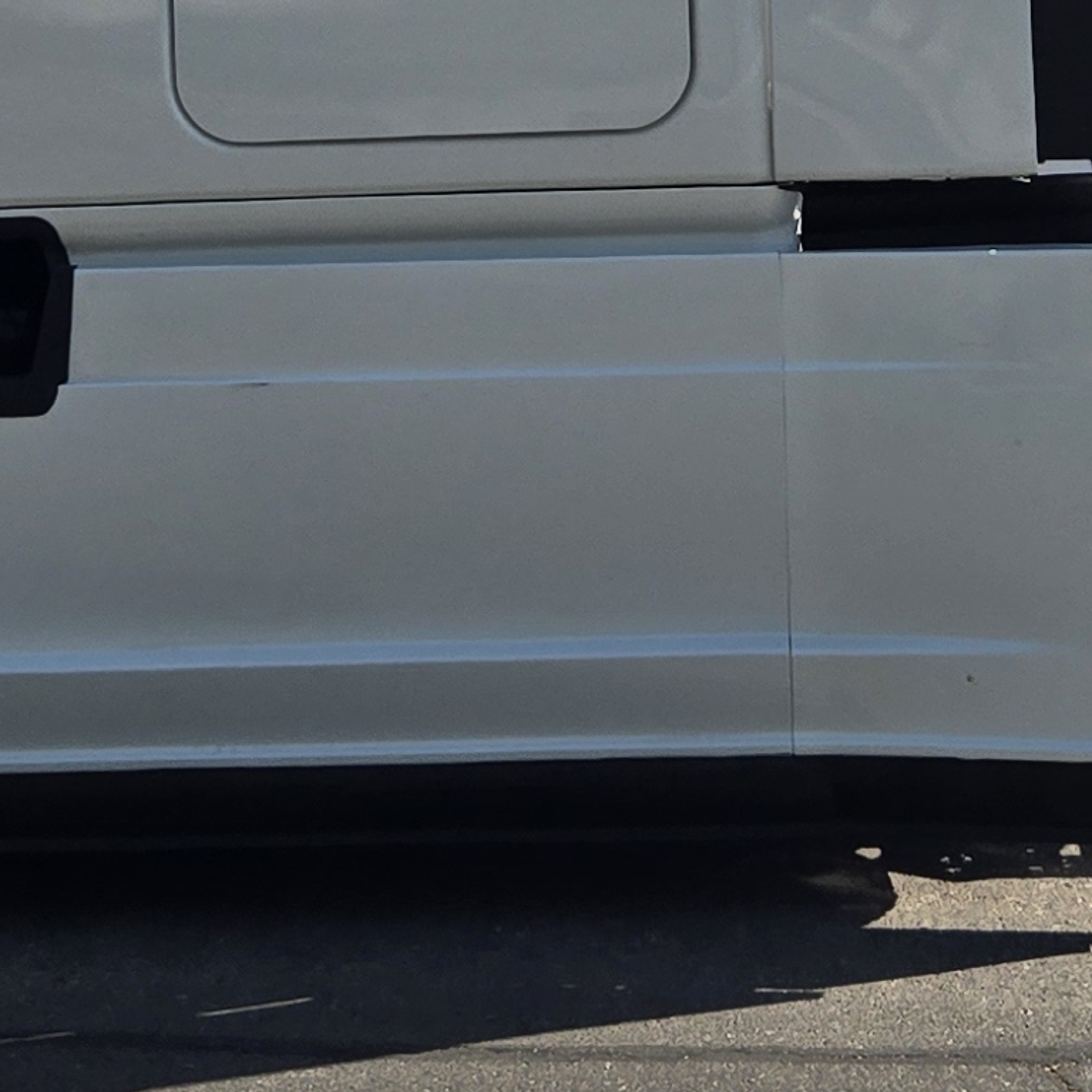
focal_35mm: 106
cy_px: -245
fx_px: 3783
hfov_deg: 16.4
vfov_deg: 15.8
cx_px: 663
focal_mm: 5.4
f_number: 1.8
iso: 25
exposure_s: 1/2157
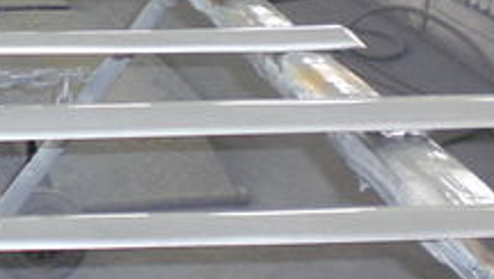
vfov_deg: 10.4
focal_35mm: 116
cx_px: 5
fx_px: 1521
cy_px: 9
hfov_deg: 18.0
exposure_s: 1/60
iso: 200
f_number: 3.1
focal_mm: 6.3
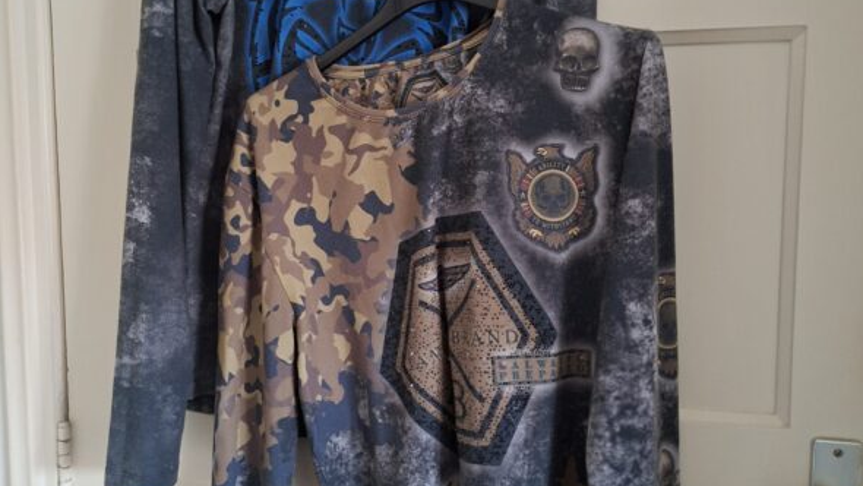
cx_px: 436
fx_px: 778
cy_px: 242
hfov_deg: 58.0
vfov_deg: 34.7
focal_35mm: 34
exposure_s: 1/24
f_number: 1.8
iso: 640
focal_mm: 5.54
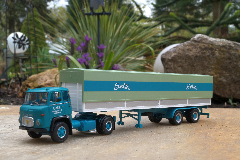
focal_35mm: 52
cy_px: 80
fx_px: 350
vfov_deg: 25.7
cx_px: 120
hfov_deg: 37.9
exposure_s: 1/60
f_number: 22
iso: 500
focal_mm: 35
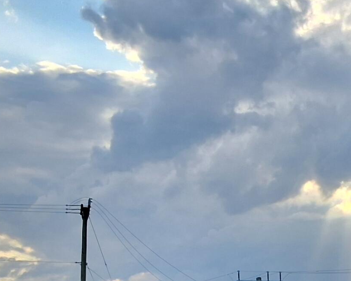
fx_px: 1039
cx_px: 404
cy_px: 439
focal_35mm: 100
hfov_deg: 18.3
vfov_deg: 14.2
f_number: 1.9
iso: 32
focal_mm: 2.91
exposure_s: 1/1024
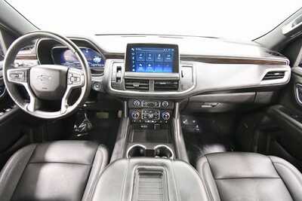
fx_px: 126
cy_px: 100
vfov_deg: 77.4
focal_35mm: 15
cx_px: 151
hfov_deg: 100.4
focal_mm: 10
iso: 7200
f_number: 4.5
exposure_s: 1/60
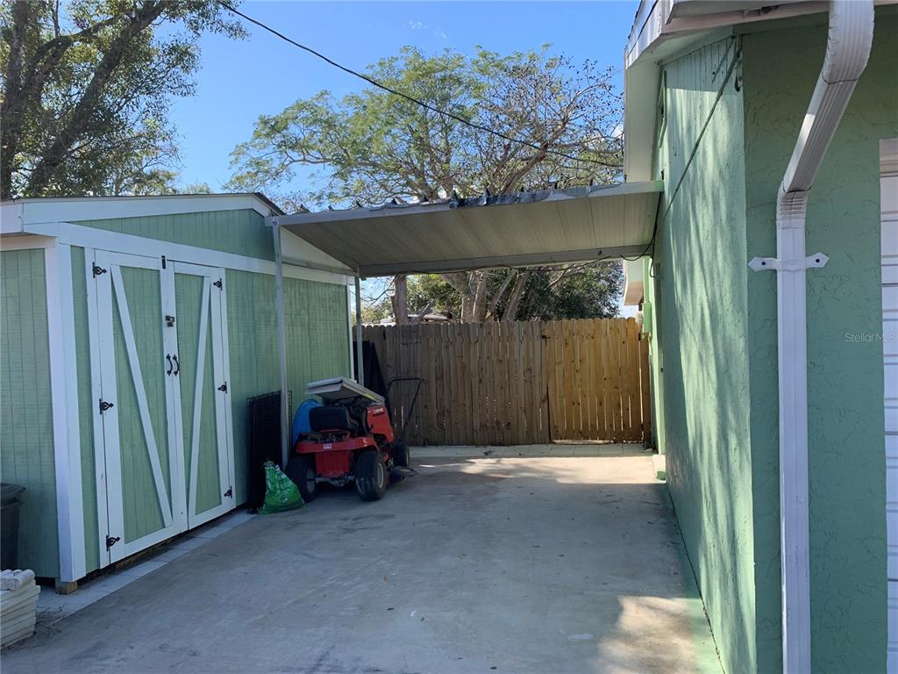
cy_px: 337
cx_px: 449
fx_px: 674
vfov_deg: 53.1
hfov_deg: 67.3
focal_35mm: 26
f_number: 1.8
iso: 25
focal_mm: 4.25
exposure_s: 1/789
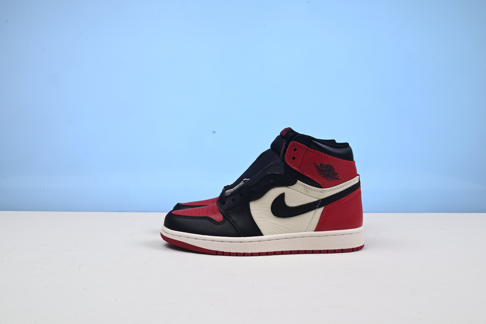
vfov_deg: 33.4
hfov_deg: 48.4
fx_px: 540
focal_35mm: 40
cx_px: 243
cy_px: 162
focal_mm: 40
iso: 100
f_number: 16
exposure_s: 1/3
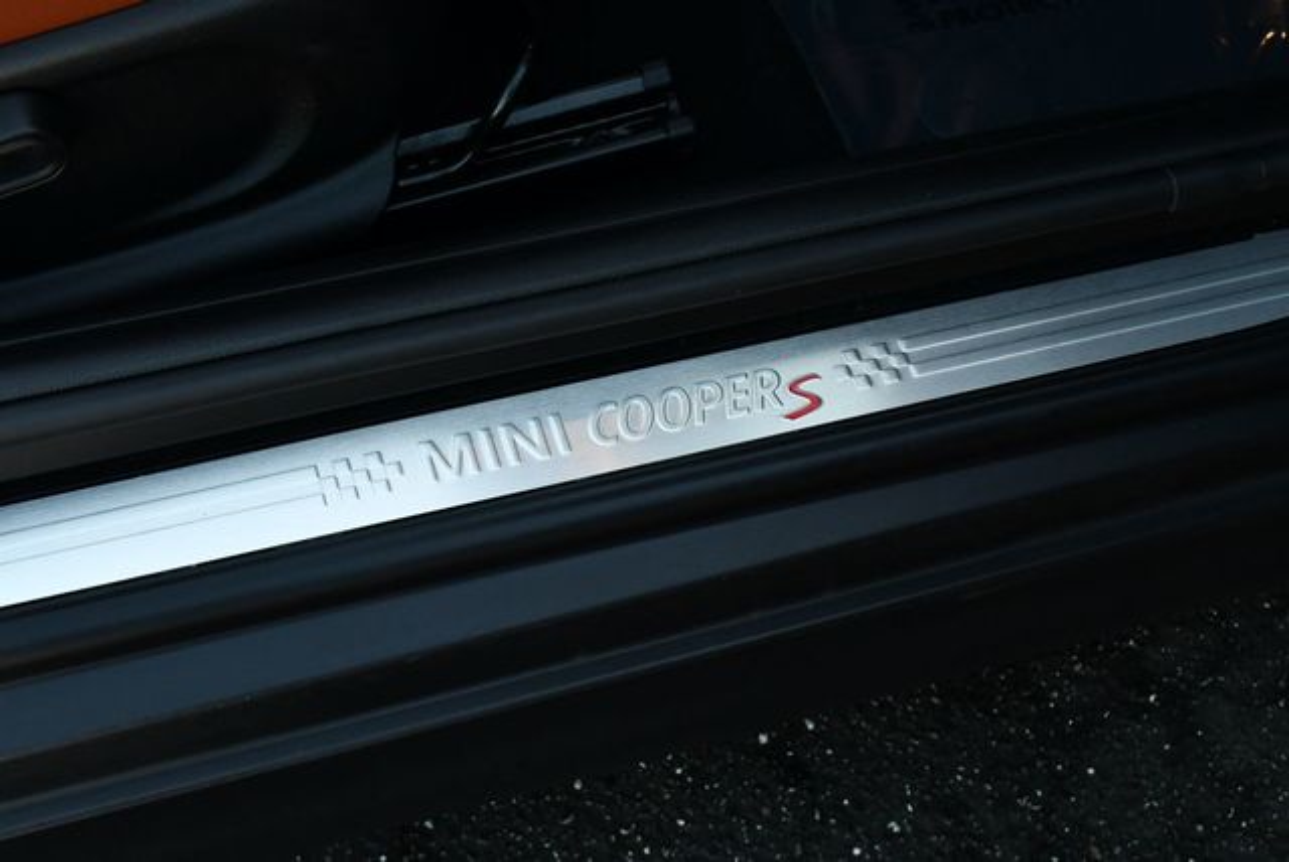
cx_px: 644
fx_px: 2294
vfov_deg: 21.3
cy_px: 431
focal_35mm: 64
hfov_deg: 31.4
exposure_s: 1/250
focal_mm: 32
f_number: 5.6
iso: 400
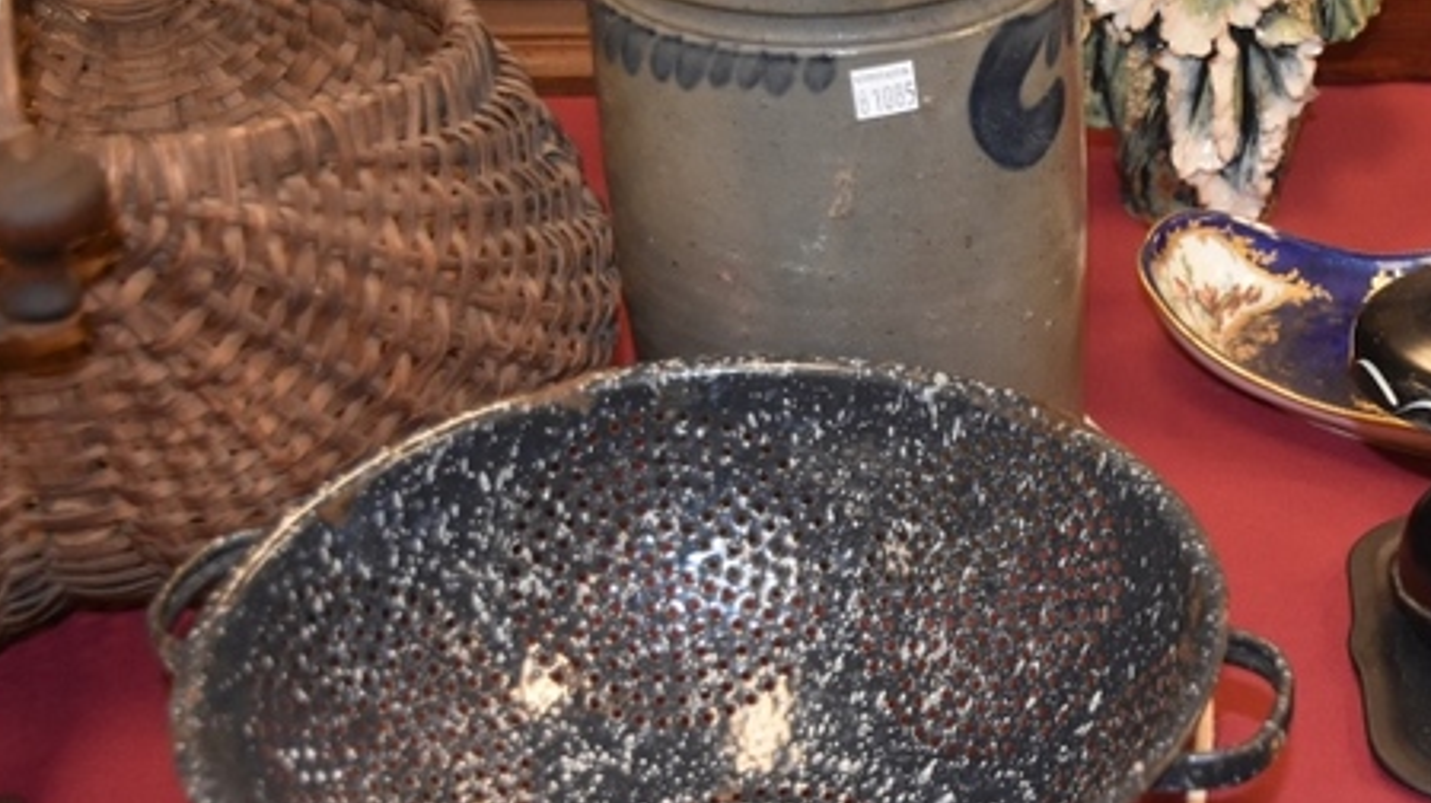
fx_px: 2541
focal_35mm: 67
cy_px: 338
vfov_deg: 18.0
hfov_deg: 30.5
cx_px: 1186
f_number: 3.5
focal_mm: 22
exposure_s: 1/60
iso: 1600
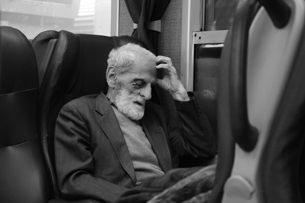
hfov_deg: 19.5
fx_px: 890
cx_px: 152
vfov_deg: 13.0
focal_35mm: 105
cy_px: 102
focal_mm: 70
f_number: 7.1
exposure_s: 1/100
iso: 6400
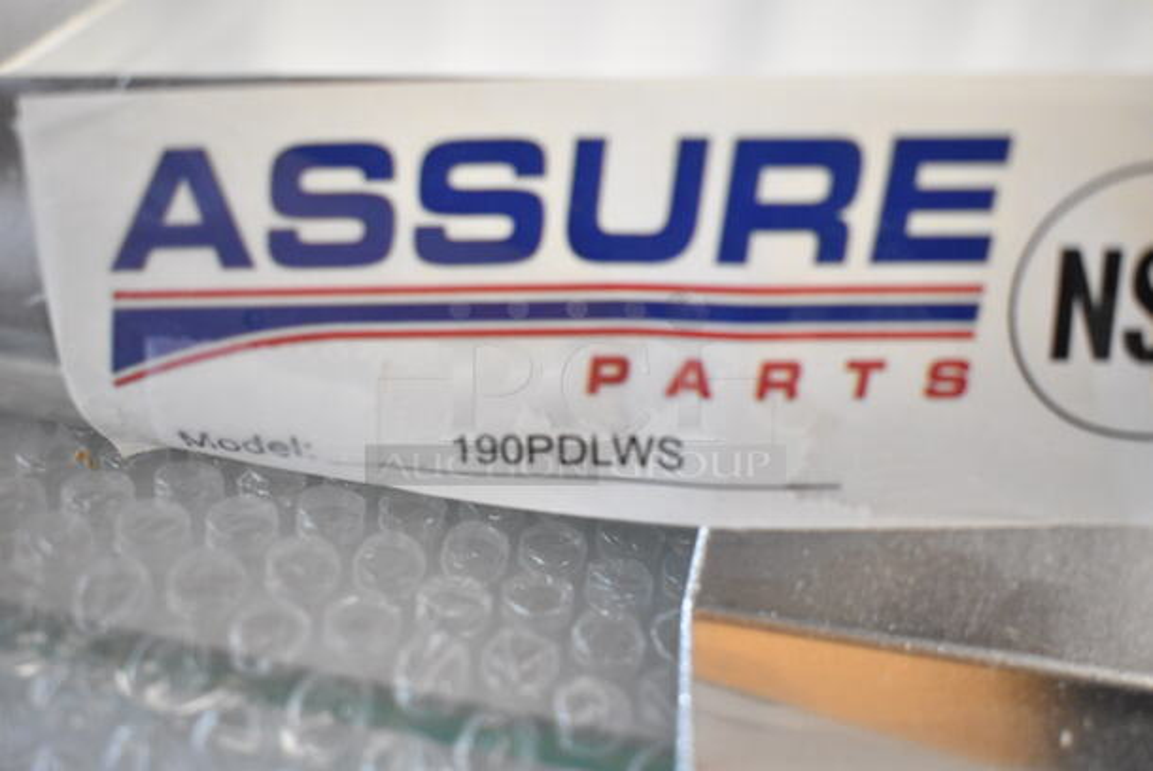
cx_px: 576
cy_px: 386
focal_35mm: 42
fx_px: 1346
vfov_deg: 32.0
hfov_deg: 46.4
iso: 2200
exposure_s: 1/50
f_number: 4.2
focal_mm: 28
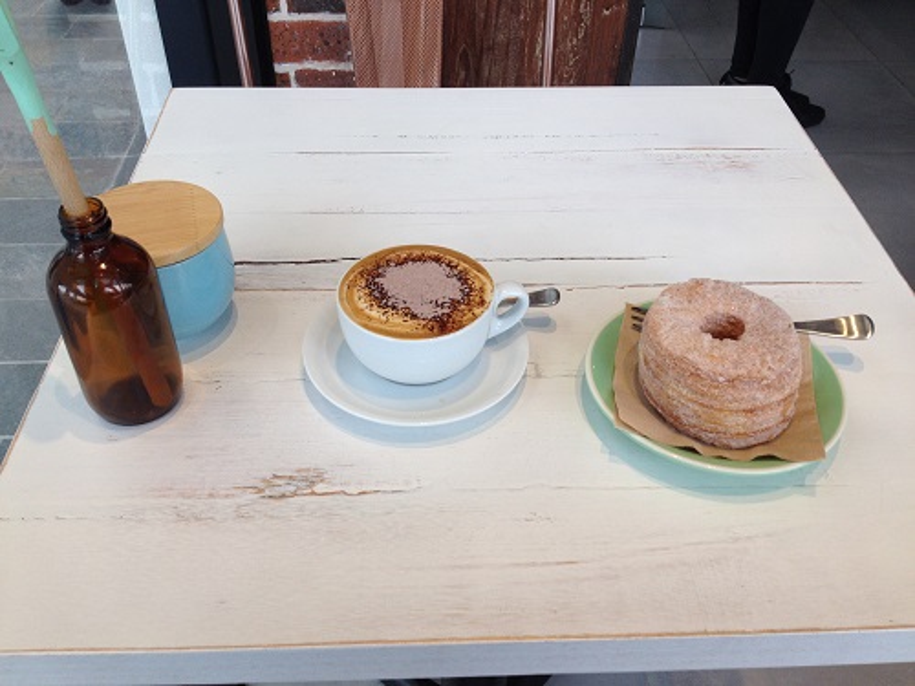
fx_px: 925
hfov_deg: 52.6
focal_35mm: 35
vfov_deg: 40.7
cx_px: 458
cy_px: 343
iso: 50
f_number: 2.4
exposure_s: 1/120
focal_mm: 4.28
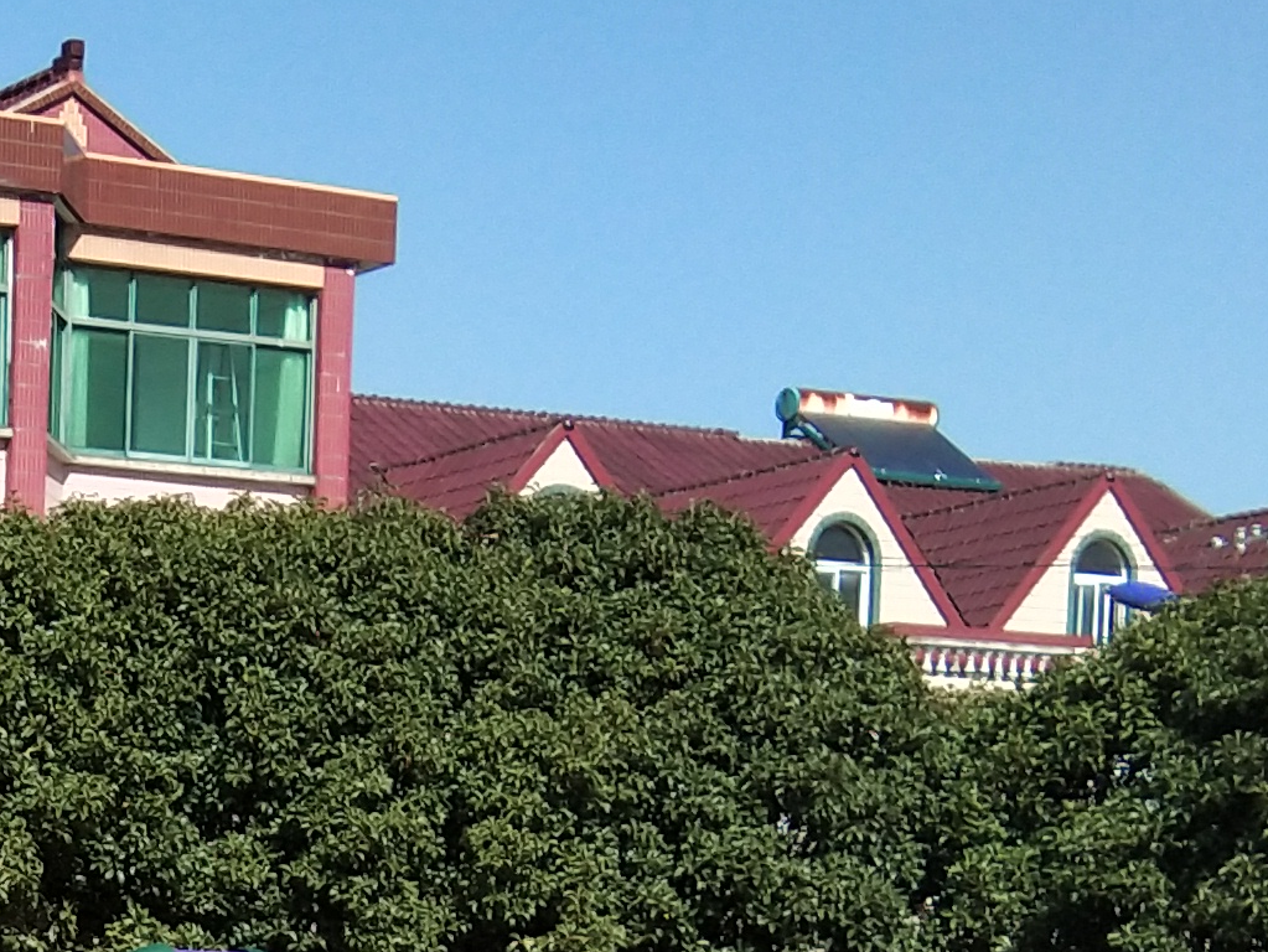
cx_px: -333
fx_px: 4617
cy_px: 1546
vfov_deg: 11.2
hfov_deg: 15.0
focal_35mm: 126
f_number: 2.2
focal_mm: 3.69
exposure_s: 1/1004
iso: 50
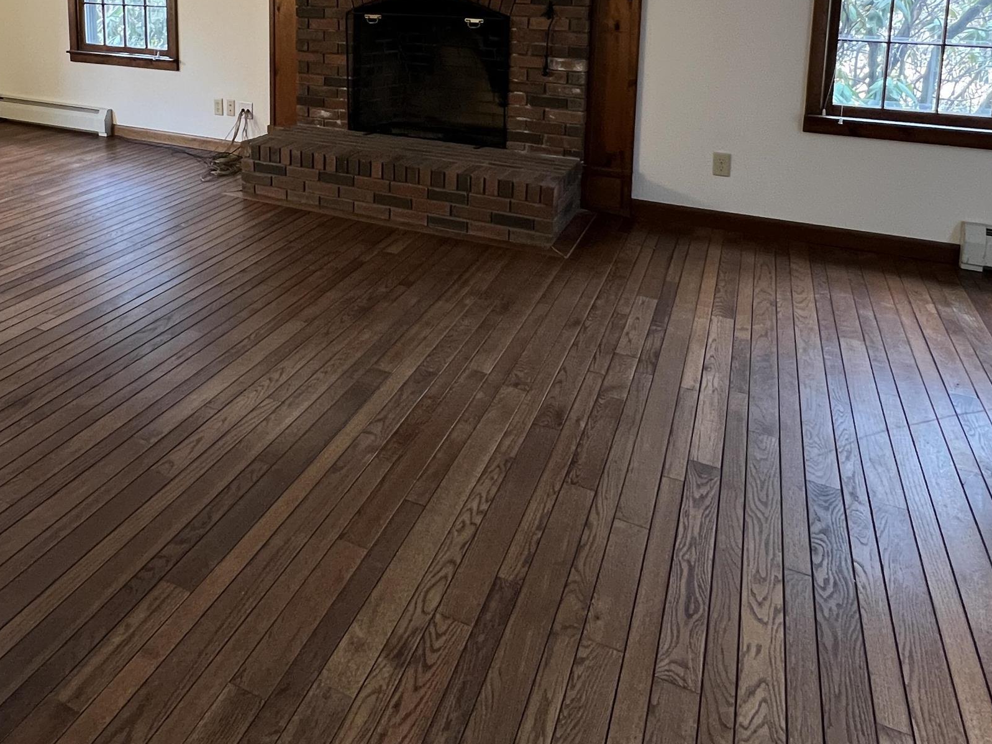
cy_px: 61
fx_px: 716
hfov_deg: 68.6
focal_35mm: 25
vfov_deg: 48.5
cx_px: 392
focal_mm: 1.57
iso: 320
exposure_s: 1/60
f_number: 1.8
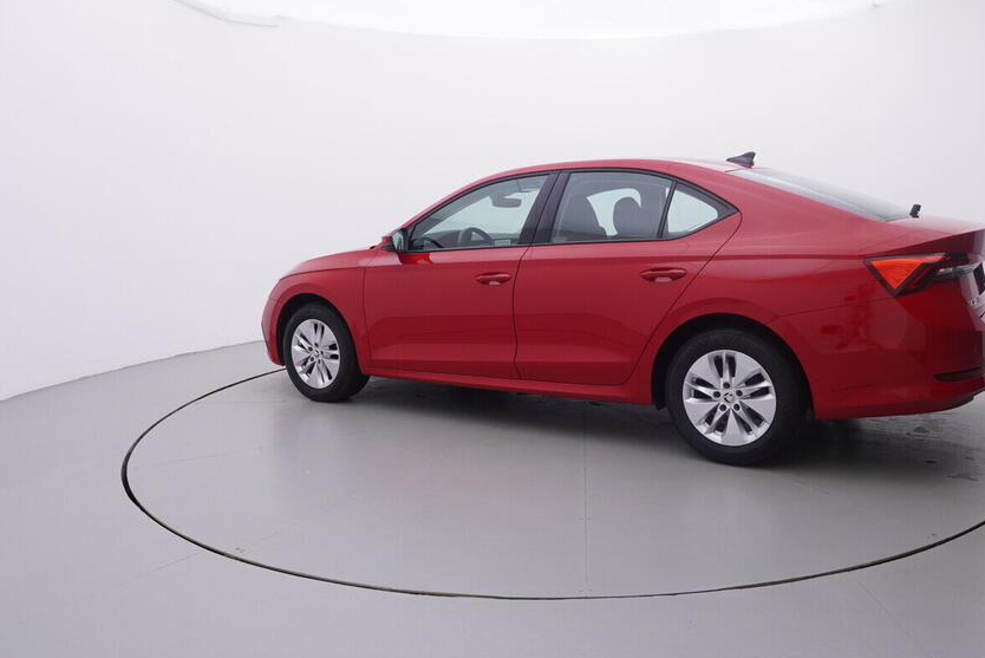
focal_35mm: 28
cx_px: 583
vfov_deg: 47.0
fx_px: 756
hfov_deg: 65.6
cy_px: 295
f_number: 5
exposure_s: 1/80
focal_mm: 15
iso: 200
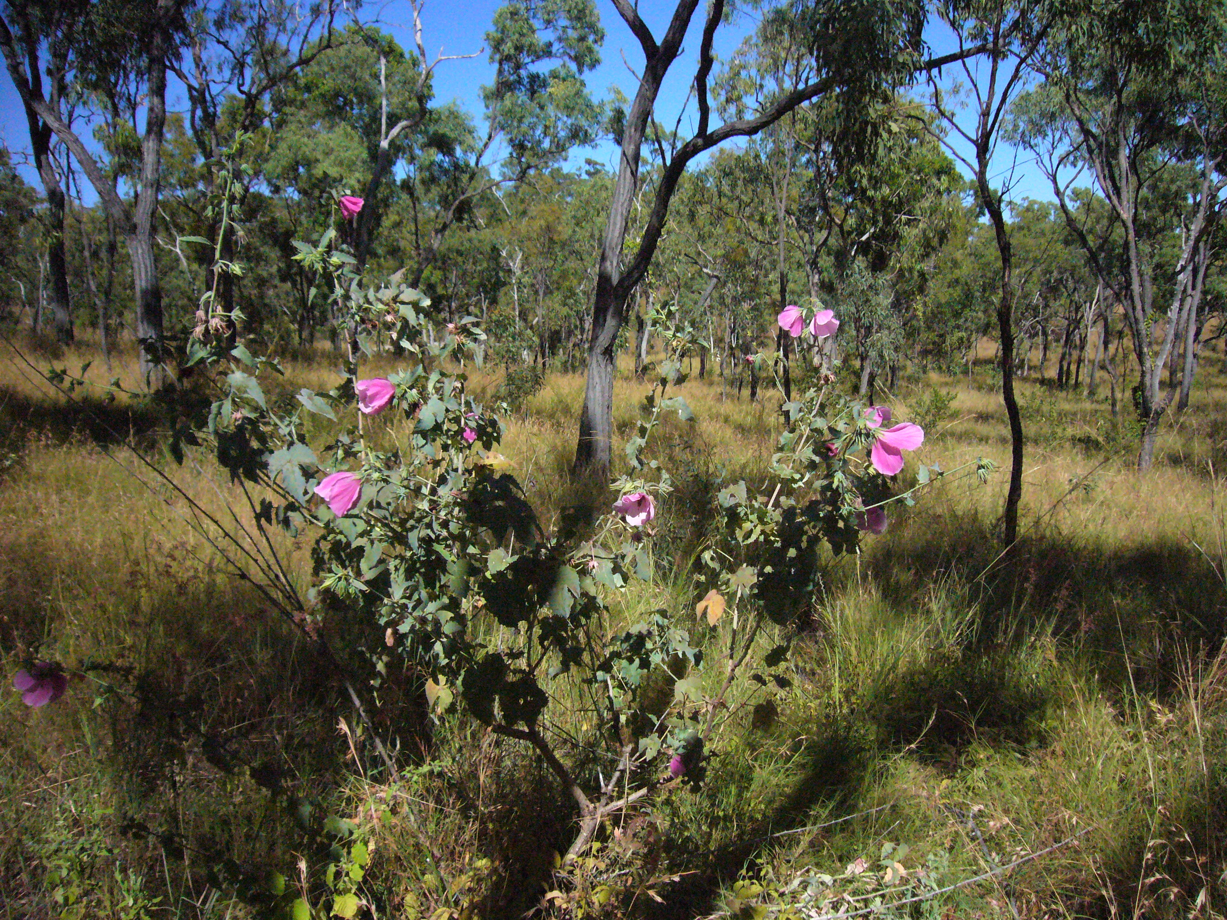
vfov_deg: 49.7
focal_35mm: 28
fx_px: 992
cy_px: 460
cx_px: 614
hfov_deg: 63.4
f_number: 5.6
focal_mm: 4.6
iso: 400
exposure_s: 1/1300
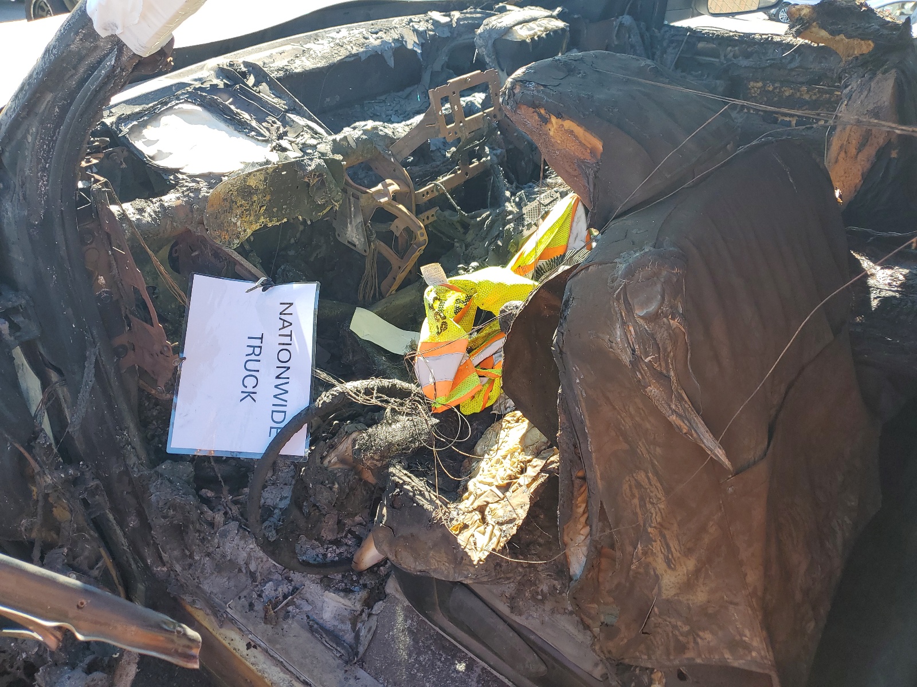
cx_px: 458
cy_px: 344
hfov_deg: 67.3
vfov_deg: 53.1
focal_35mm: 26
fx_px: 689
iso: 50
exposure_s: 1/455
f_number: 1.5
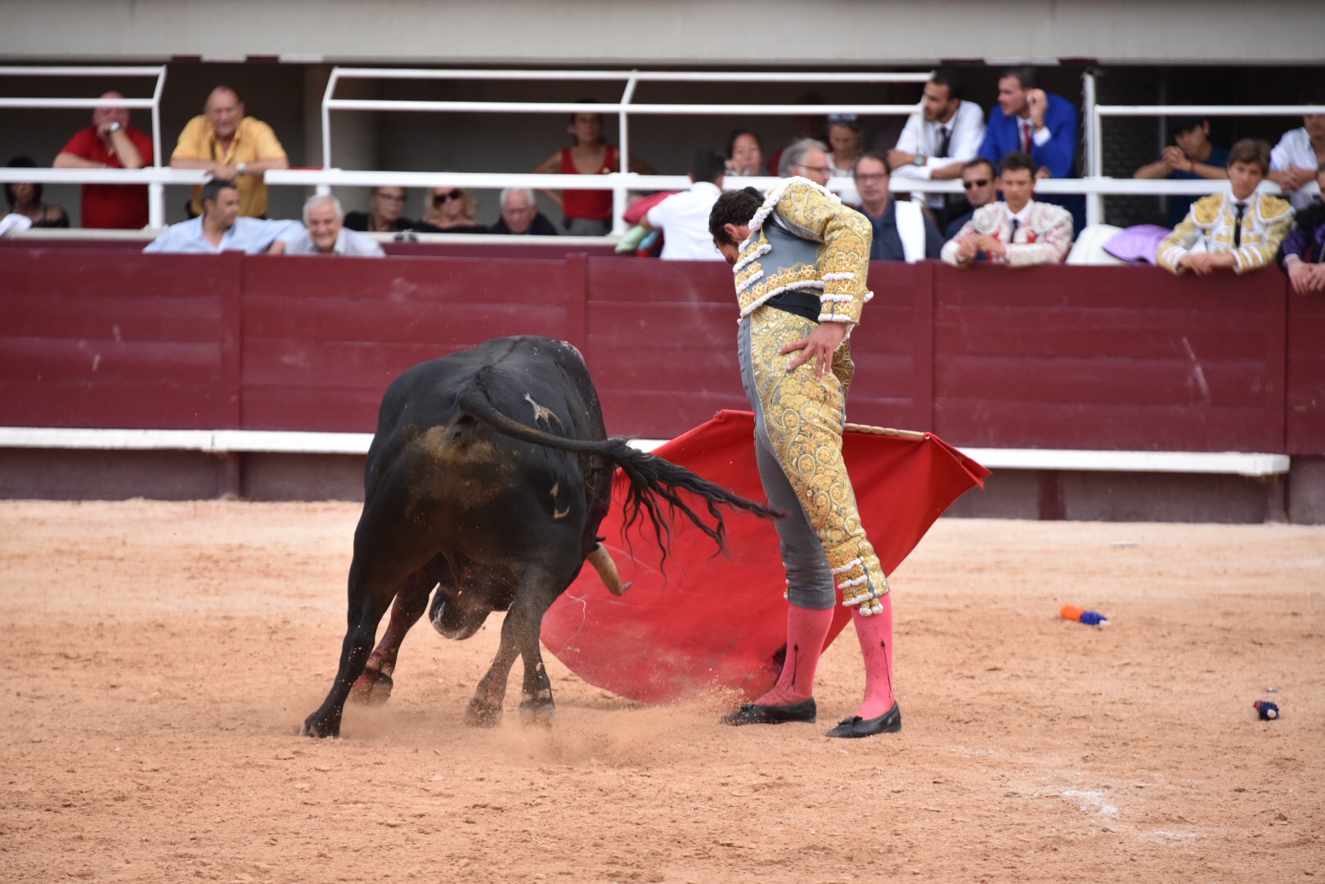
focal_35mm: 210
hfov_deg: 9.8
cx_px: 662
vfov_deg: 6.5
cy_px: 442
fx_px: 7729
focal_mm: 210
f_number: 5.6
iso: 2000
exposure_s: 1/1000
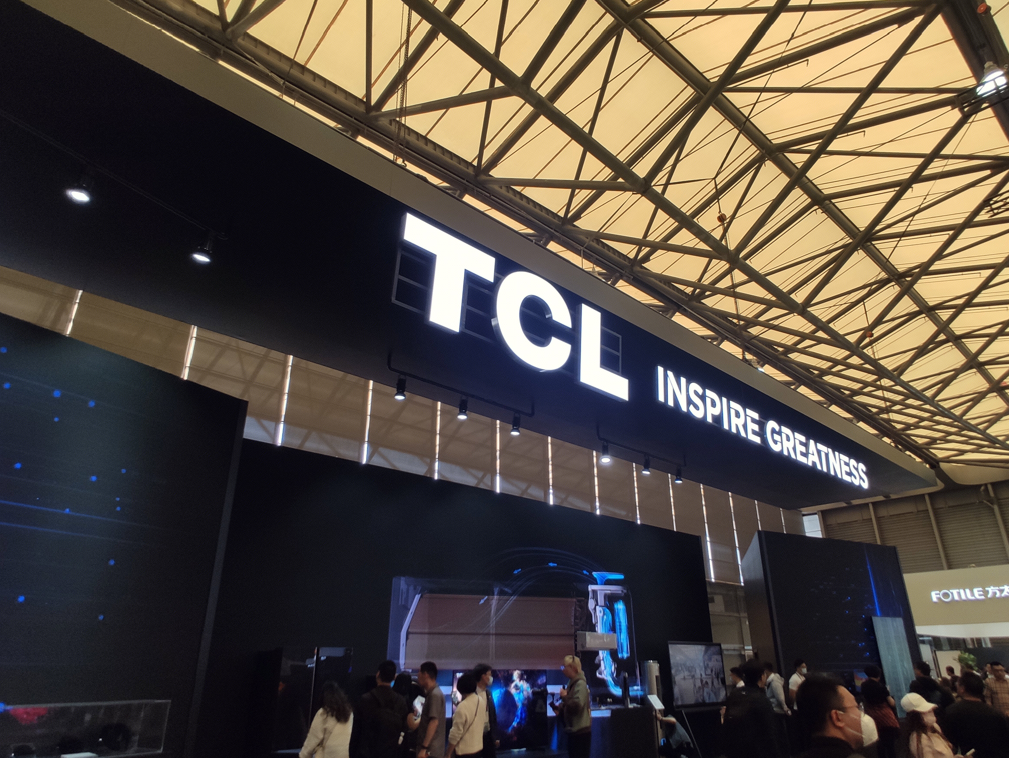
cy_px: 379
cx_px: 504
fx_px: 642
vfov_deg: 61.1
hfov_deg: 76.4
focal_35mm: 22
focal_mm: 2.25
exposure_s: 1/100
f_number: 2.2
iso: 116
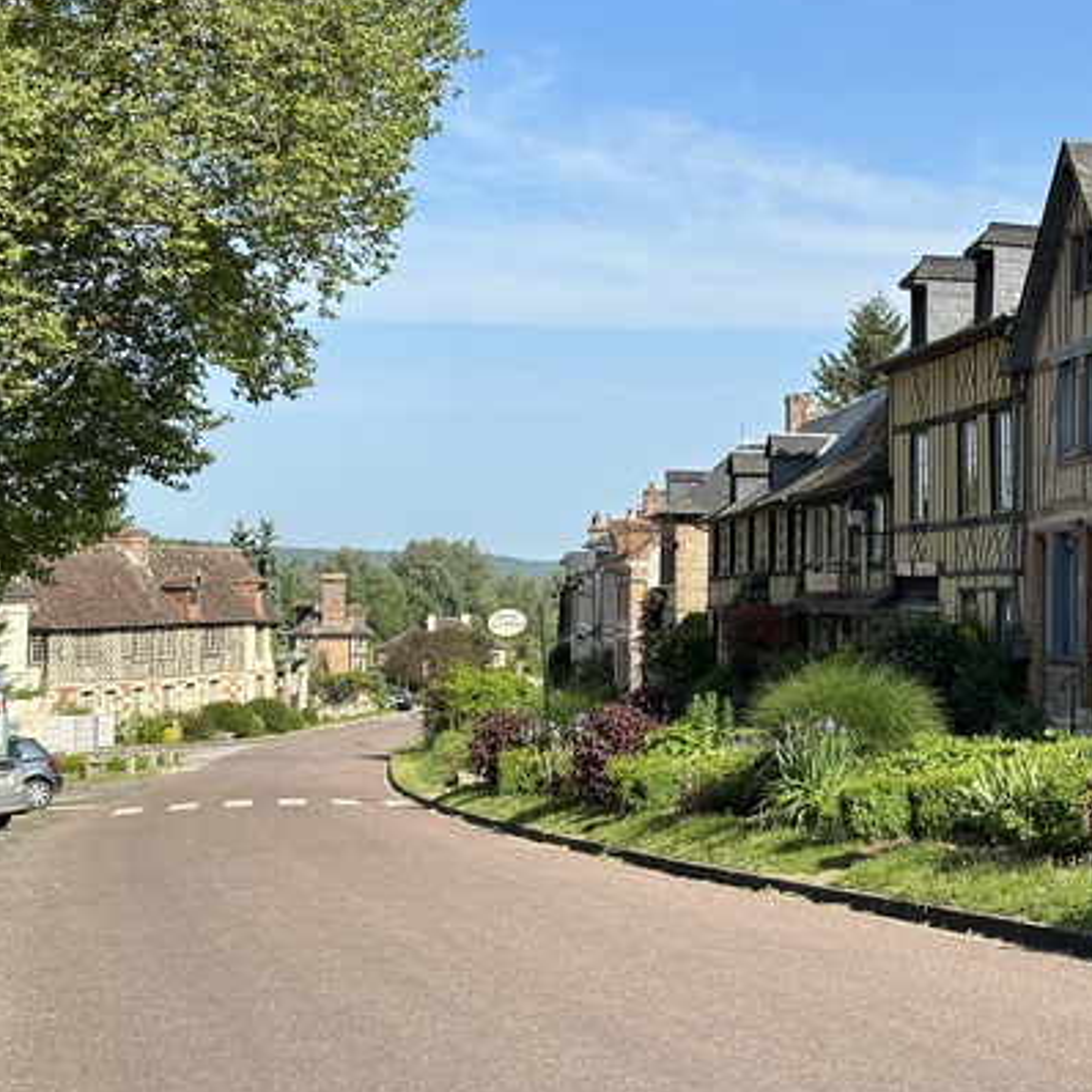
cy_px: 513
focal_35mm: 64
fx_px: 2284
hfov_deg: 26.6
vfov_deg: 26.9
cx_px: 812
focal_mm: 6.86
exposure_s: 1/3257
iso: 64
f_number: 1.78
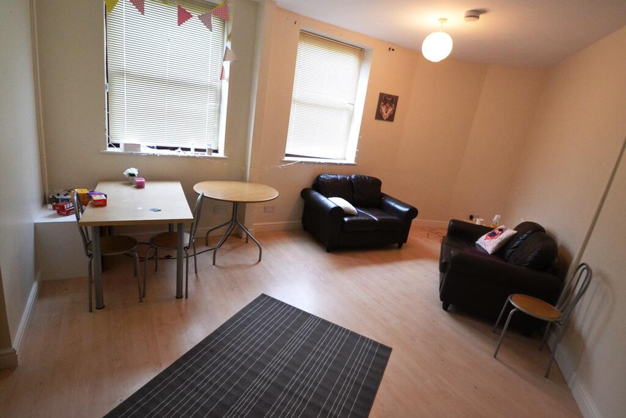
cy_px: 209
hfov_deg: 92.4
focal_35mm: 17
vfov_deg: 69.7
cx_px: 313
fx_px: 300
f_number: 3.5
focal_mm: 11.5
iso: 2000
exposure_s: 1/60
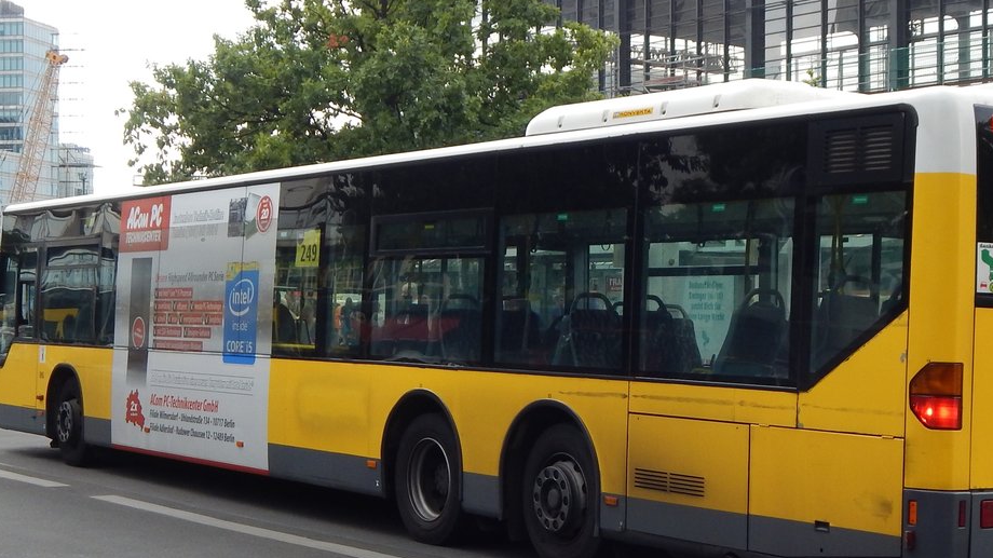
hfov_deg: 38.3
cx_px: 607
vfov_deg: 22.2
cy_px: 322
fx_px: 1422
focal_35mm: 54
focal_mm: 6.8
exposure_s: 1/500
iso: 125
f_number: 3.4
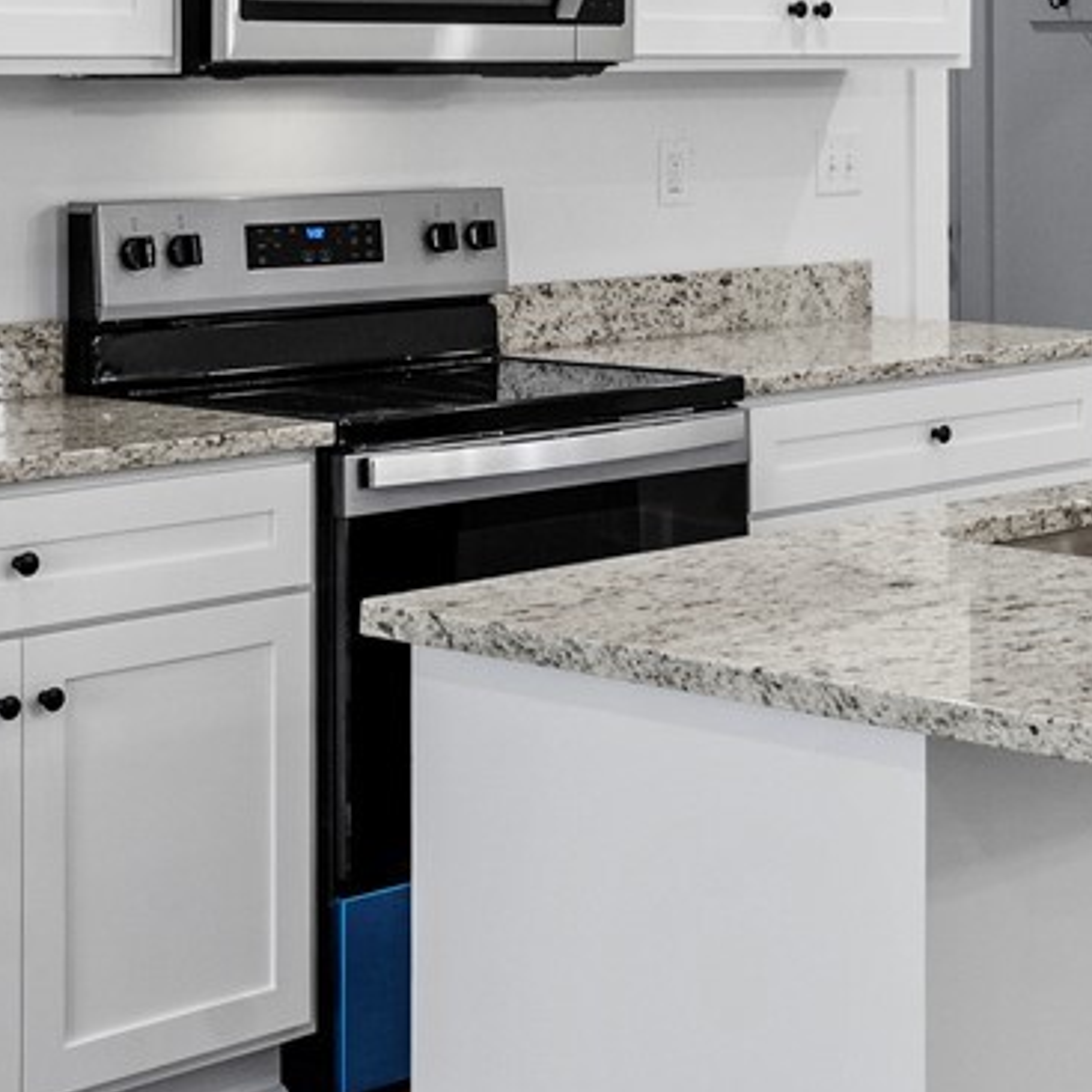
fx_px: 2962
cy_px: 202
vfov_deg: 20.6
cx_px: 1074
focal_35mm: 83
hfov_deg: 20.3
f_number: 9
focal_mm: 22
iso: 1250
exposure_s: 1/15
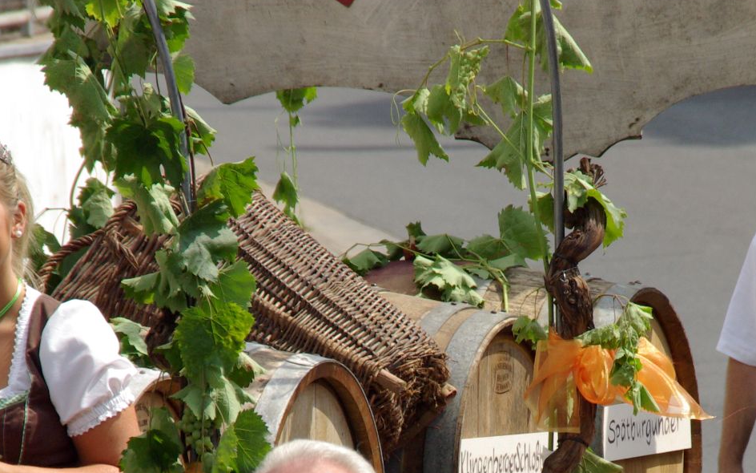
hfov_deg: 3.2
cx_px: 505
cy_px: 542
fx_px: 13681
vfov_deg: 2.0
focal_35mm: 664
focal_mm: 200
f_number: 8
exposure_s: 1/500
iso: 400
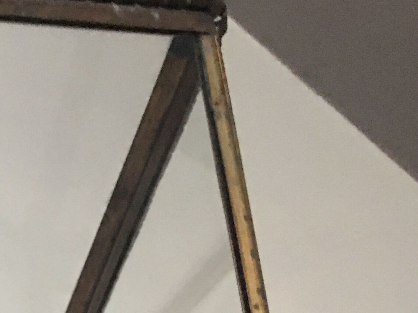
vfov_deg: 13.2
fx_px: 1244
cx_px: -153
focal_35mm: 103
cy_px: 522
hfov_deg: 17.6
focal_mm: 4.15
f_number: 2.2
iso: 160
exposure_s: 1/8
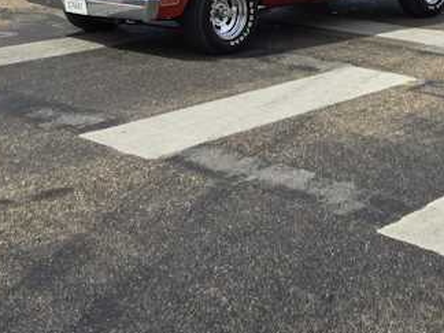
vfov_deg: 19.5
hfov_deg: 27.2
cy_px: -64
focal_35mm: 71
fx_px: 911
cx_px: 299
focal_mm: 5.4
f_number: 1.8
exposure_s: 1/2228
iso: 25
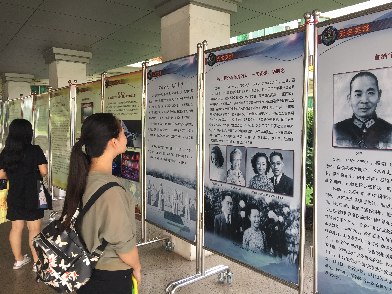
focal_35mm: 29
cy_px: 147
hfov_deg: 61.7
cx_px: 196
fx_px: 328
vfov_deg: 48.2
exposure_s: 1/50
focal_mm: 4.15
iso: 40
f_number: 2.2
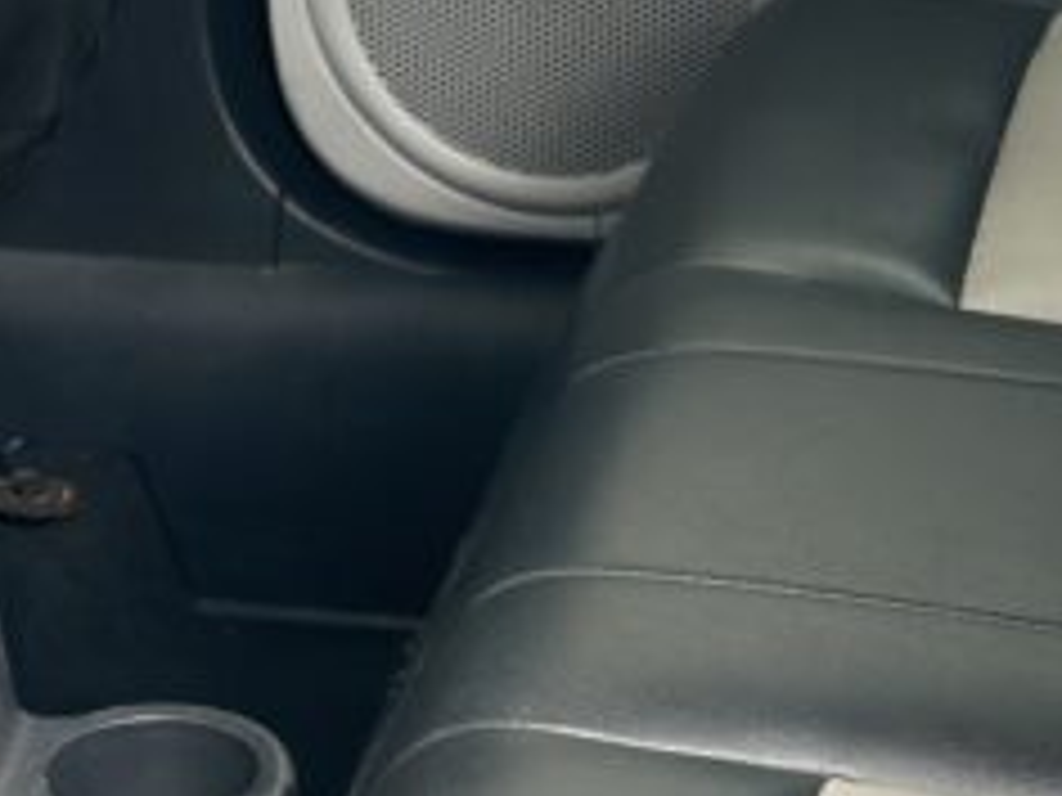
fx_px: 5001
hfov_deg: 12.1
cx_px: 783
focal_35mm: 163
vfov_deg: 9.1
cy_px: 616
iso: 80
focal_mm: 6.86
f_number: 1.78
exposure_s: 1/74
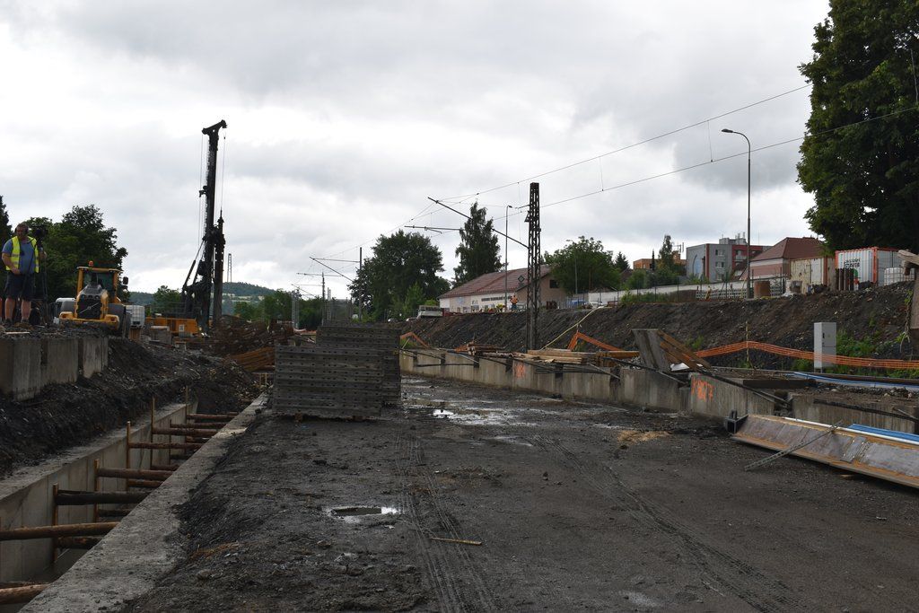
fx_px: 996
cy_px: 306
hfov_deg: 49.5
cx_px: 460
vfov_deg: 34.2
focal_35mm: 39
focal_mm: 26
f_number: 9
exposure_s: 1/320
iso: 200
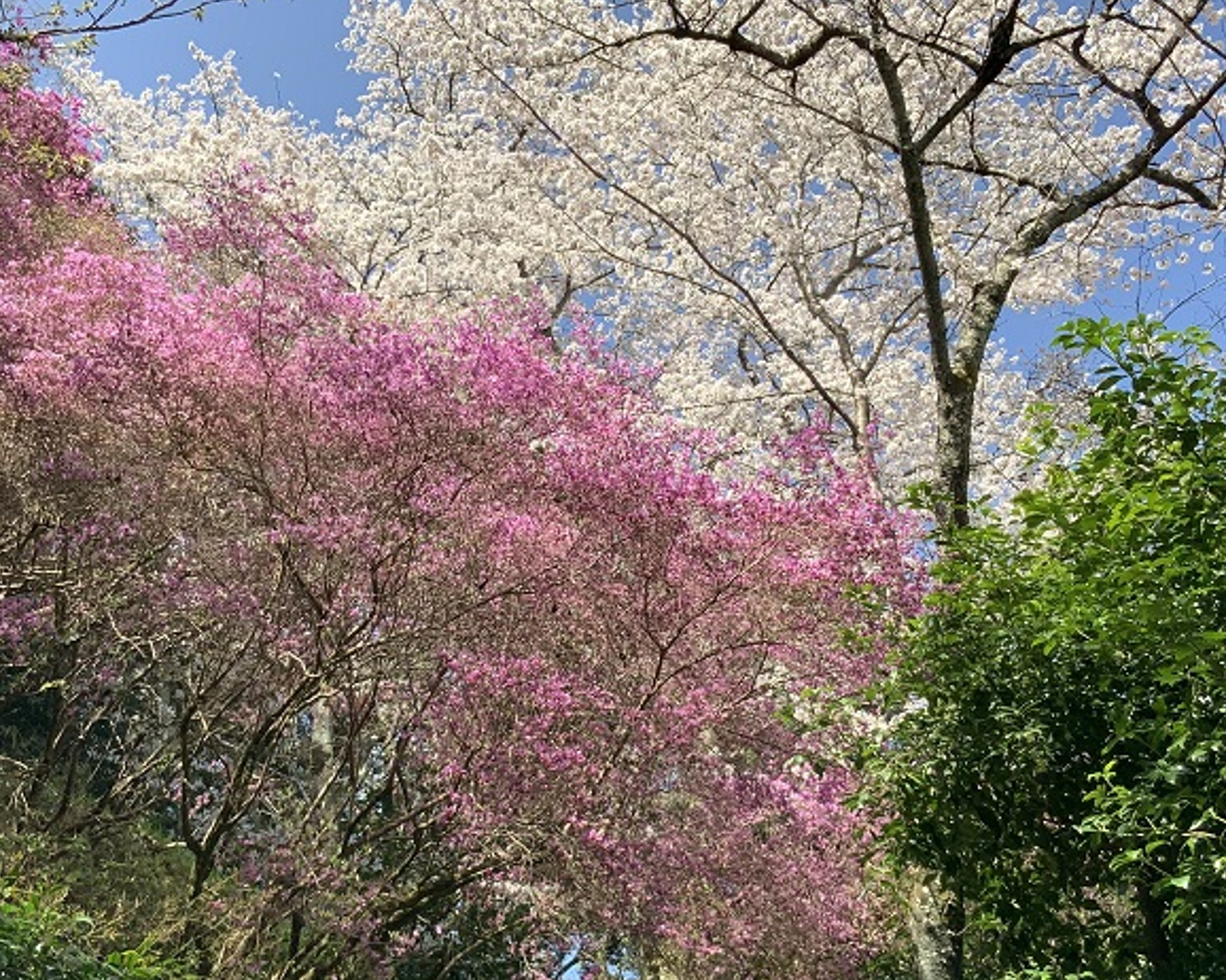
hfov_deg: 38.1
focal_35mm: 49
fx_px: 1777
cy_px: 498
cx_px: 617
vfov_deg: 30.8
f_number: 1.8
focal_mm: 3
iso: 16
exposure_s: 1/1076
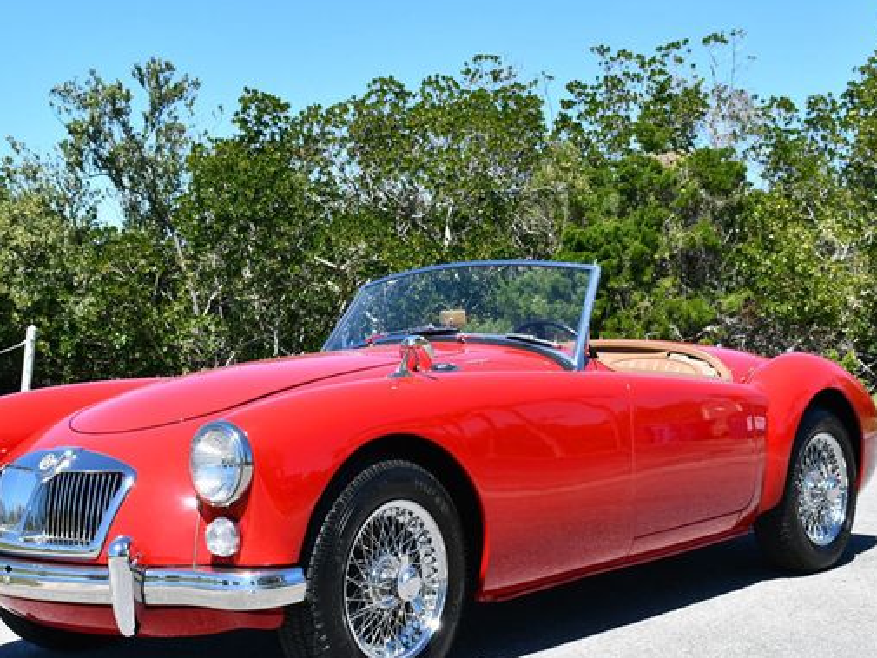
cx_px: 387
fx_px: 1546
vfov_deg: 24.0
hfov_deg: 31.6
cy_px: 366
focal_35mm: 61
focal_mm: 25
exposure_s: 1/250
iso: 125
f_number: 8
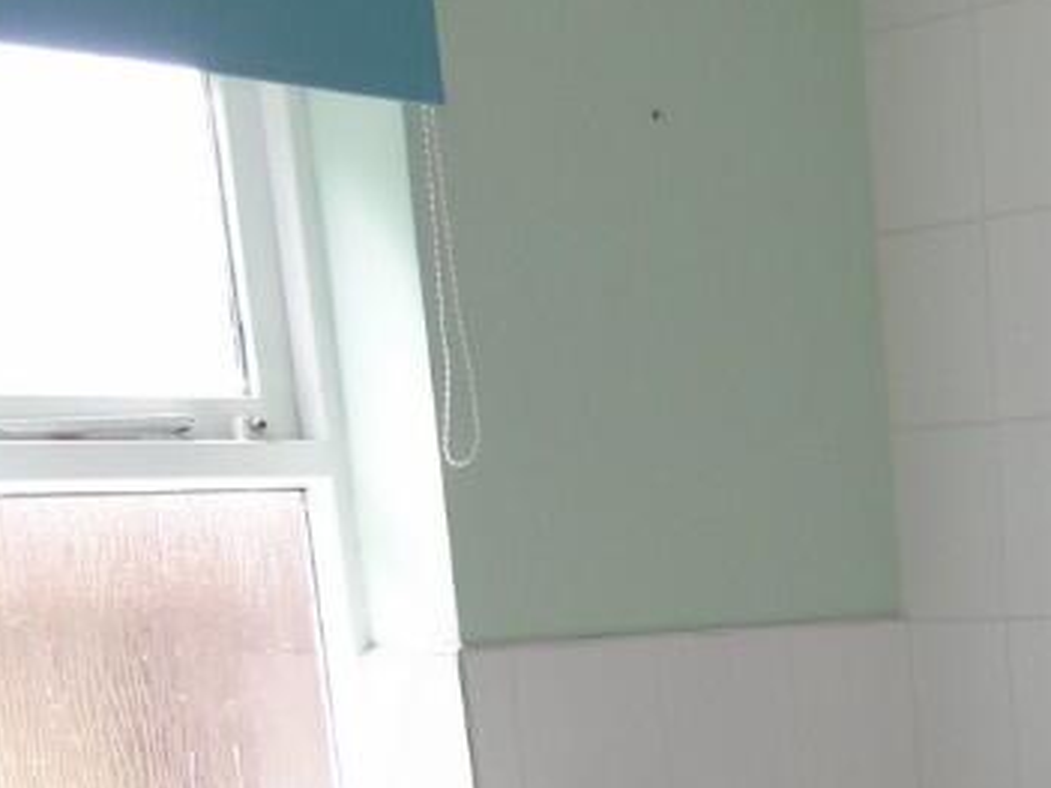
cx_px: 1368
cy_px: 992
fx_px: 2216
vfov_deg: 18.8
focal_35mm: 73
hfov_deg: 23.5
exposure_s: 1/30
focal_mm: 4.4
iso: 80
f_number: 3.4
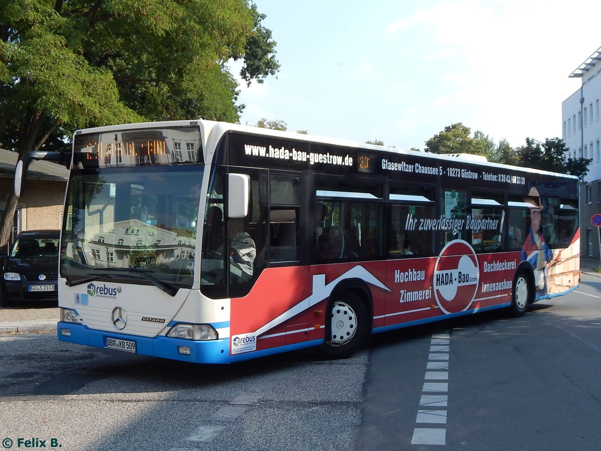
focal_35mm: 31
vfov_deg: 45.4
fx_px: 538
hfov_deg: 58.4
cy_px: 226
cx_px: 300
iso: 125
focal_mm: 5.6
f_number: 3.2
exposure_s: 1/1000
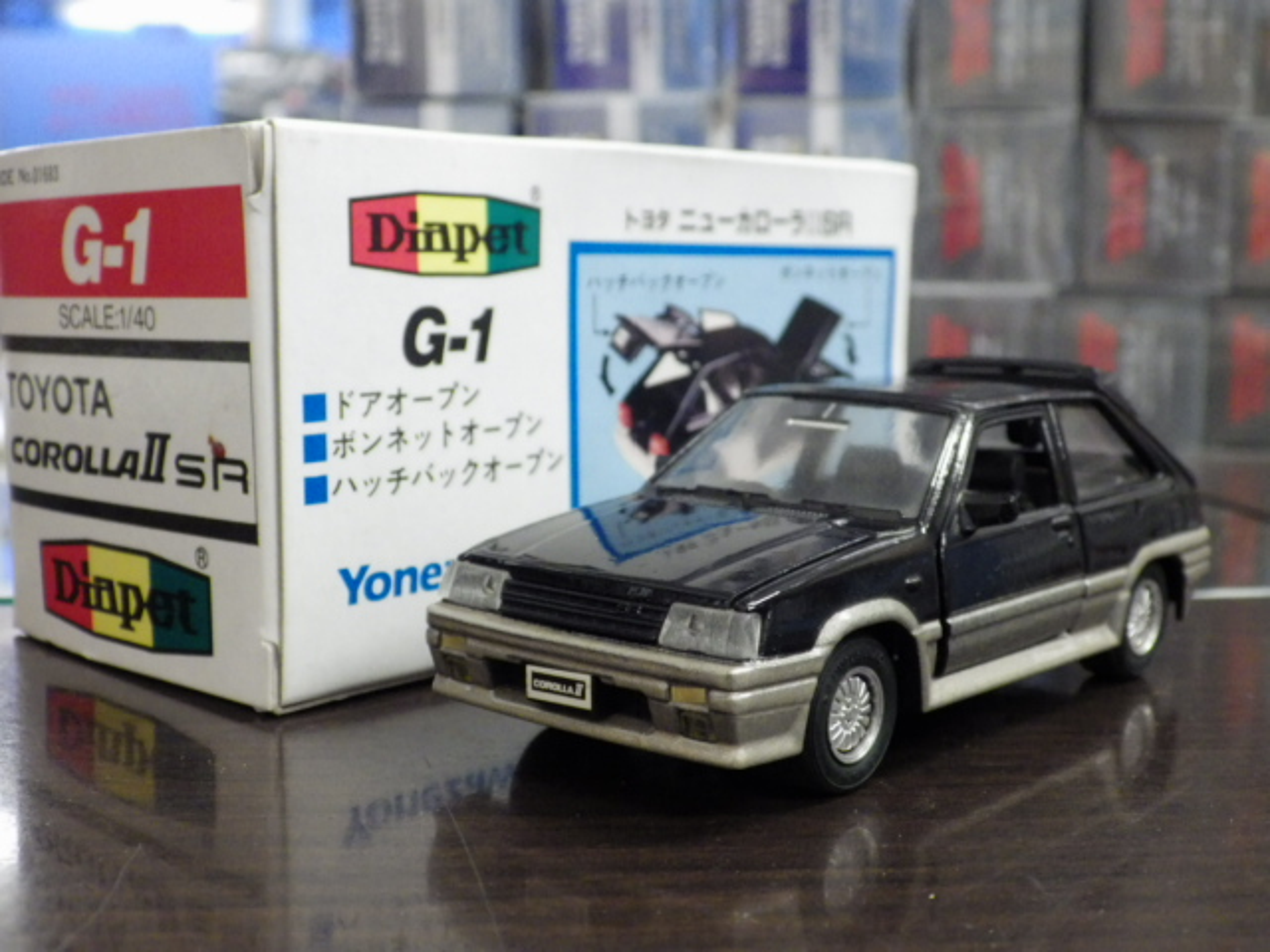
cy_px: 476
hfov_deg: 38.2
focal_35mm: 50
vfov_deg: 29.1
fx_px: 1834
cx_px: 635
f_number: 3.8
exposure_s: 1/40
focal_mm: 9
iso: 800
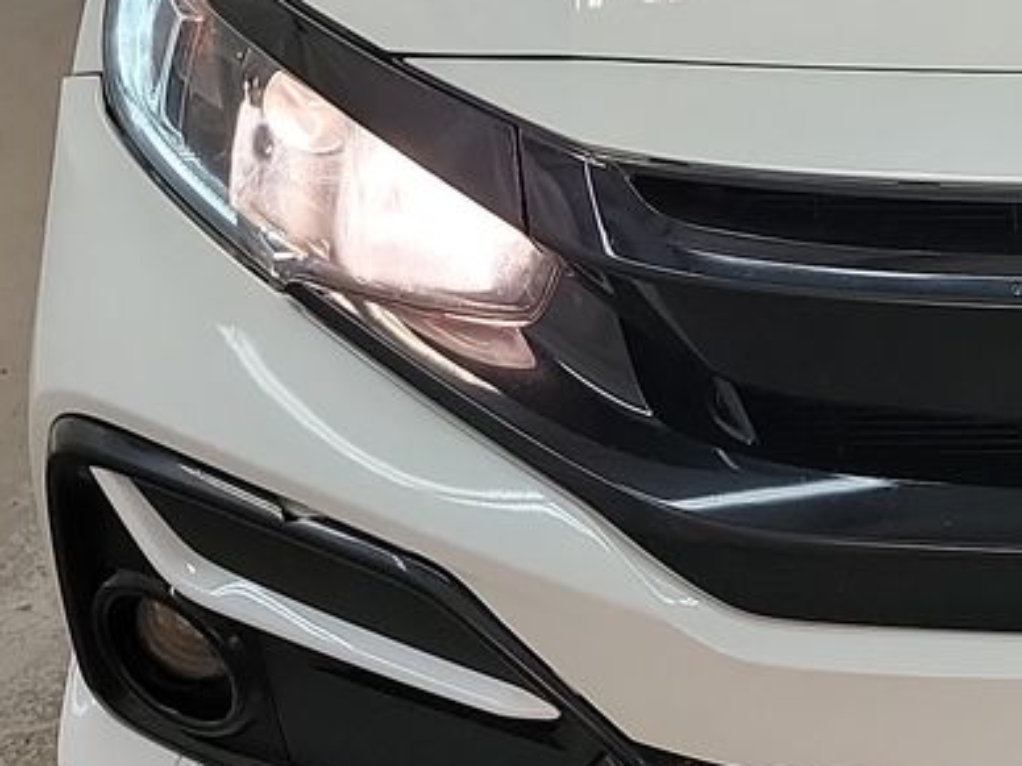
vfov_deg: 14.9
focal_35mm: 99
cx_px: 1404
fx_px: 2923
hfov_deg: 18.2
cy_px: 192
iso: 82
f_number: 1.8
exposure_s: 1/59
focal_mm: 6.7
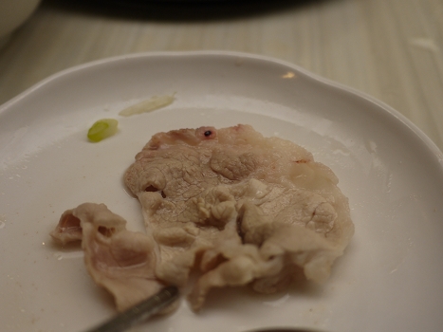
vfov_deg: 39.5
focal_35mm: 36
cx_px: 224
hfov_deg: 51.4
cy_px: 200
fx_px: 461
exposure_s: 1/200
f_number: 2.5
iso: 160
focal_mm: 14
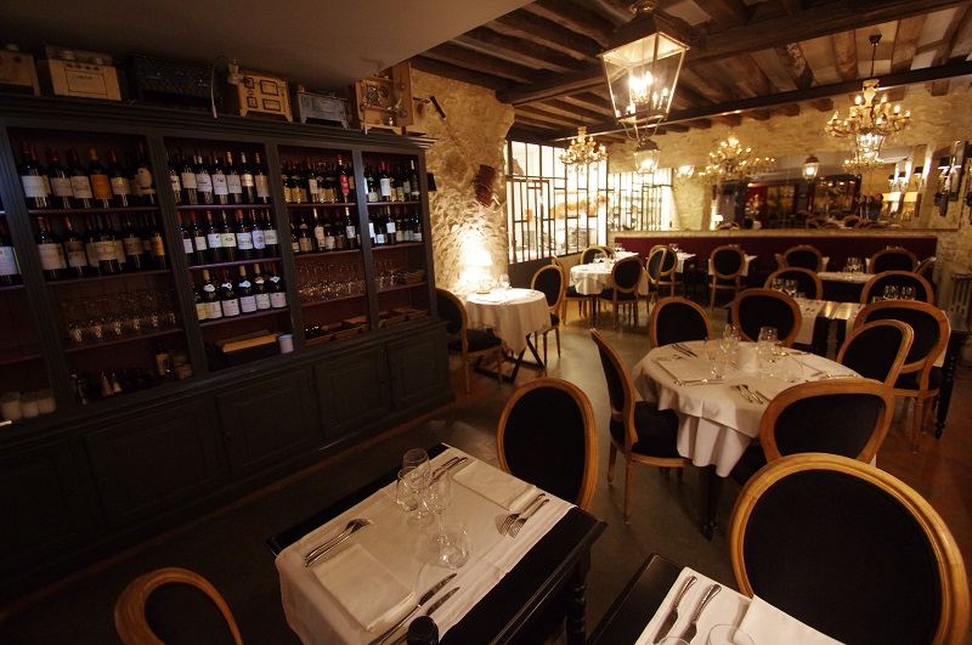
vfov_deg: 77.2
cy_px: 322
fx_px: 404
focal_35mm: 15
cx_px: 486
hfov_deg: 100.5
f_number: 3.5
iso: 1600
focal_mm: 10
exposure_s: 1/25
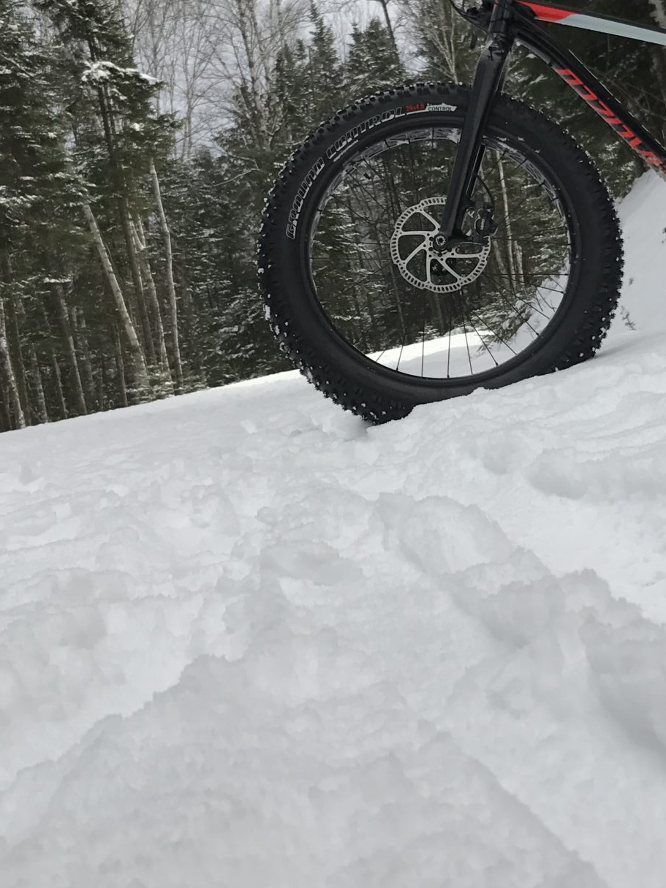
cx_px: 440
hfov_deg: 24.7
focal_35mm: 59
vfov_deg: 32.4
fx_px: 1514
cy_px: 280
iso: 20
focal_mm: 3.99
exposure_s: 1/1277
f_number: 1.8
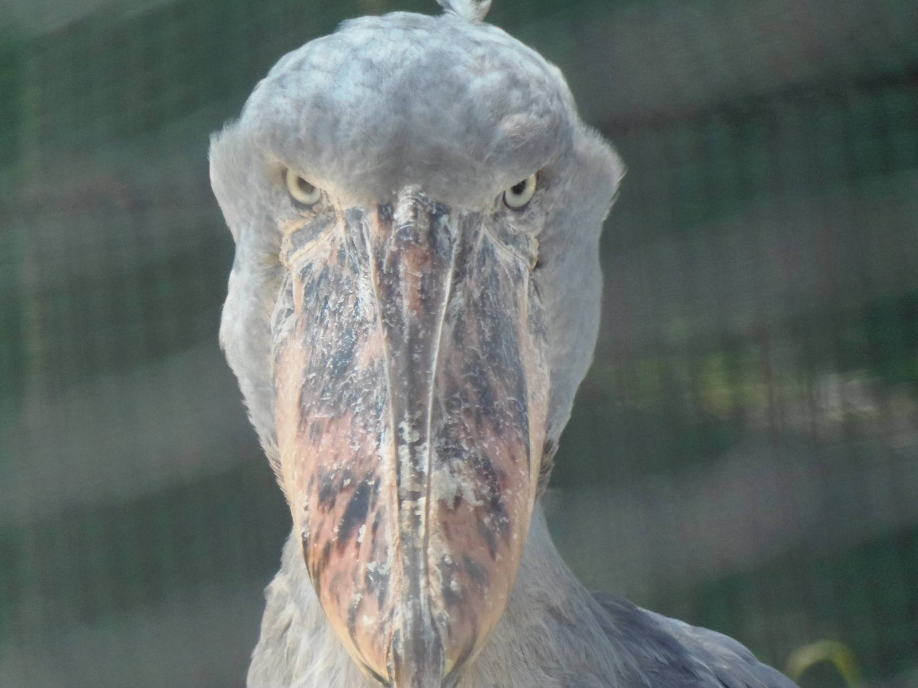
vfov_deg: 2.5
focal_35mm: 588
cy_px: 344
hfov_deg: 3.4
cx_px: 459
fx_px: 15593
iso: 400
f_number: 5
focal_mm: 109
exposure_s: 1/200
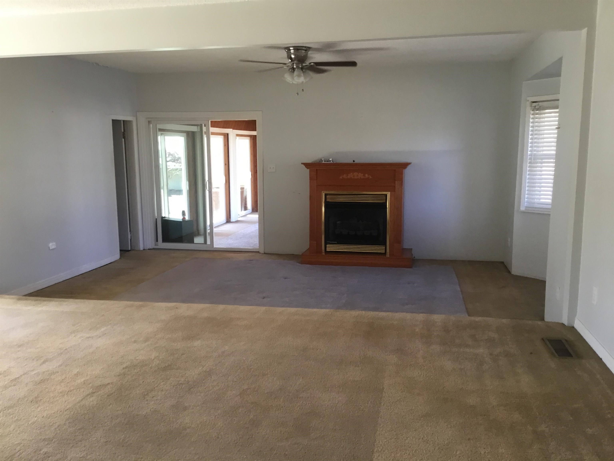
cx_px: 307
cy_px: 230
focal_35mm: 31
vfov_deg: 45.4
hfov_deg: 58.4
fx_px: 550
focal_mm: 3.3
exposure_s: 1/30
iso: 64
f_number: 2.4
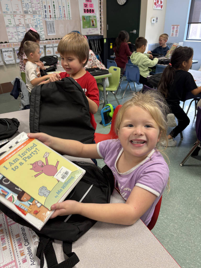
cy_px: 134
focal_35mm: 26
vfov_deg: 67.3
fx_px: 201
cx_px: 100
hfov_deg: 53.1
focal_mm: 5.96
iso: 80
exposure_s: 1/60
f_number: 1.6
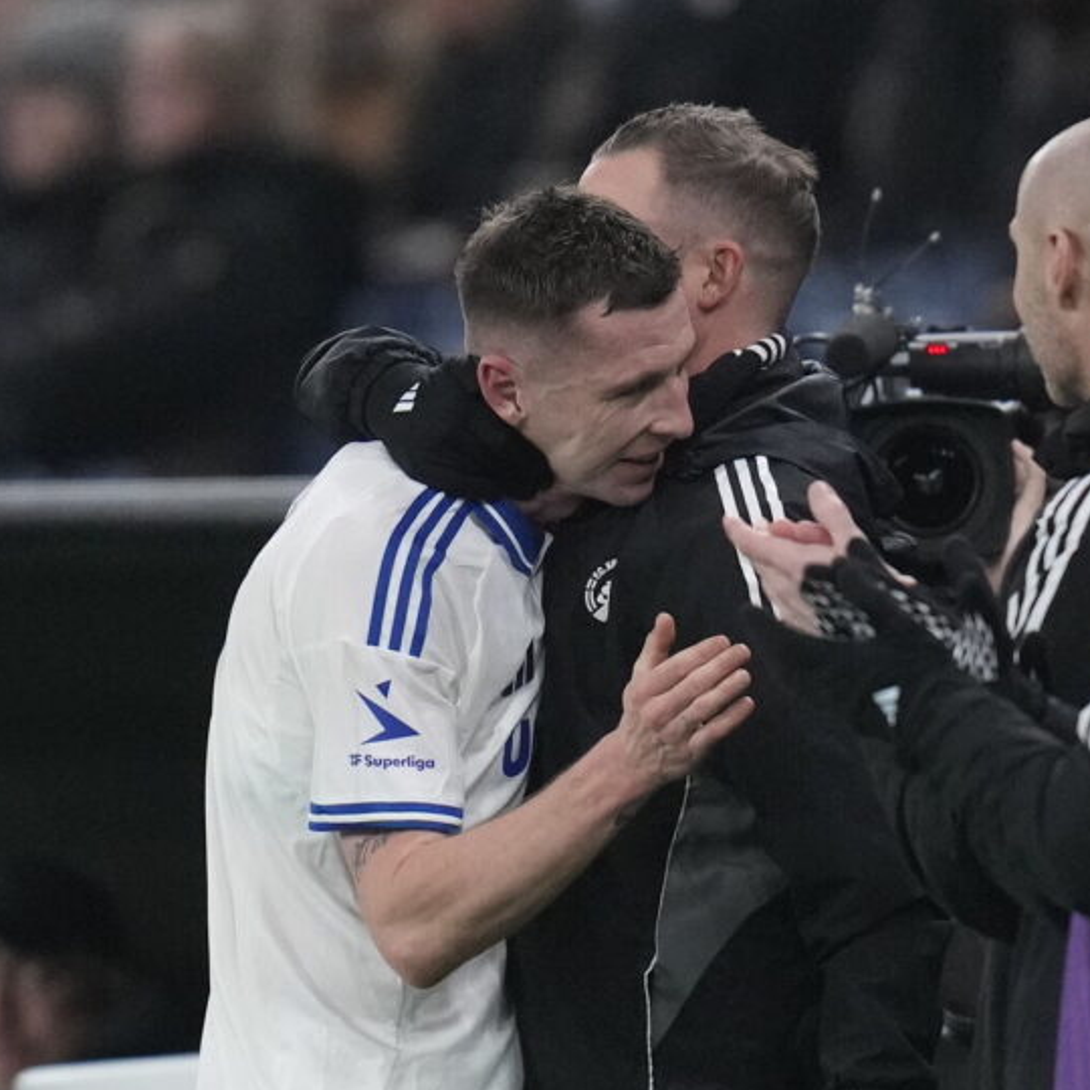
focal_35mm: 645
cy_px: 625
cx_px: 507
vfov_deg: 2.7
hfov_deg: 2.7
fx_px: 22978
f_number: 2.8
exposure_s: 1/2000
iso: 3200
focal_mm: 400
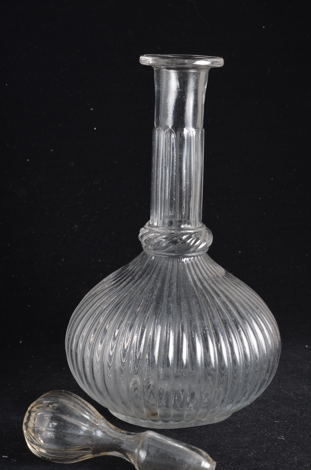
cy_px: 235
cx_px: 156
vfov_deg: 27.0
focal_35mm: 75
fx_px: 976
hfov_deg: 18.1
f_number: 11
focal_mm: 50
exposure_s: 1/125
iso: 100
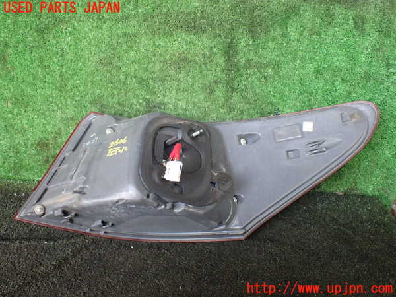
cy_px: 148
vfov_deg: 46.8
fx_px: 343
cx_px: 198
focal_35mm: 30
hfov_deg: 60.0
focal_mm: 5.4
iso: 400
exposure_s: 1/125
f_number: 2.3
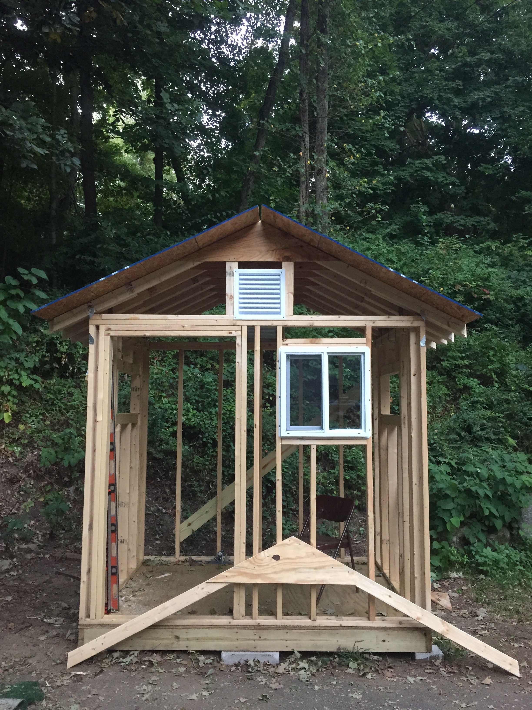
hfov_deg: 48.2
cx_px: 266
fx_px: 594
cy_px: 355
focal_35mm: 29
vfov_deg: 61.7
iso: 250
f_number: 2.2
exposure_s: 1/30
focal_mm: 4.15
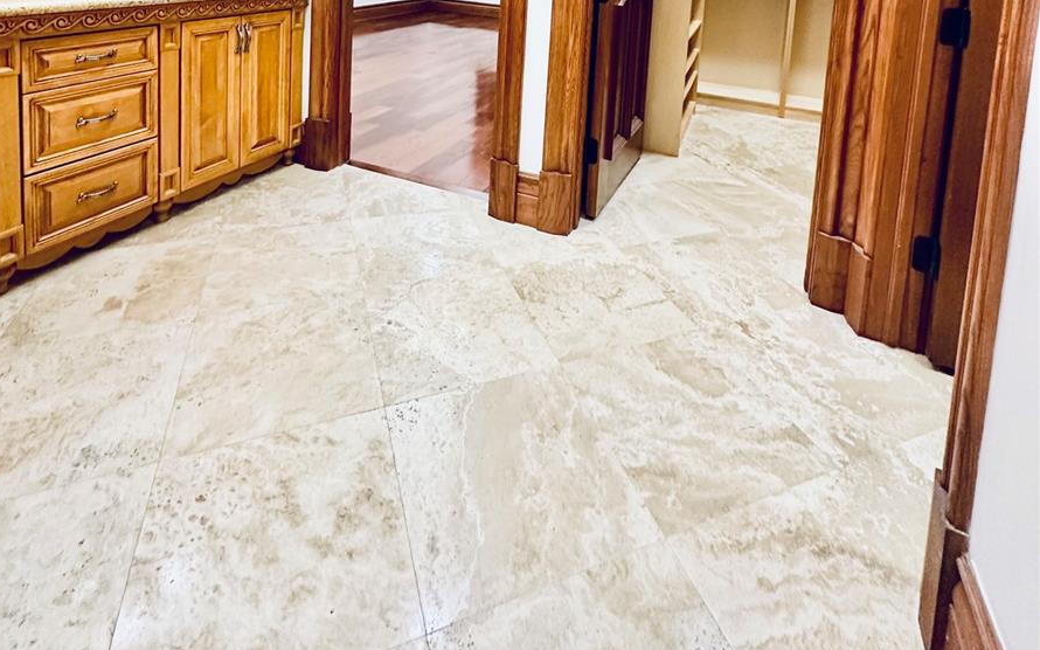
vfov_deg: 48.3
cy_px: -11
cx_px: 515
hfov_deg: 85.1
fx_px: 567
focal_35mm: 20
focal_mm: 2.22
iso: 400
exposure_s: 1/60
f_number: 2.2
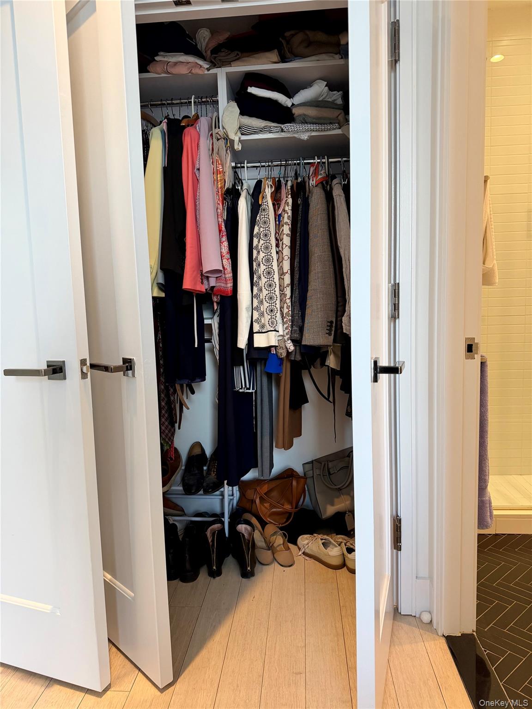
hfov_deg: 56.8
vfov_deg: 71.6
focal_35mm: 24
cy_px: 354
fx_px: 492
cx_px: 266
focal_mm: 6.76
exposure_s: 1/120
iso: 200
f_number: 1.78
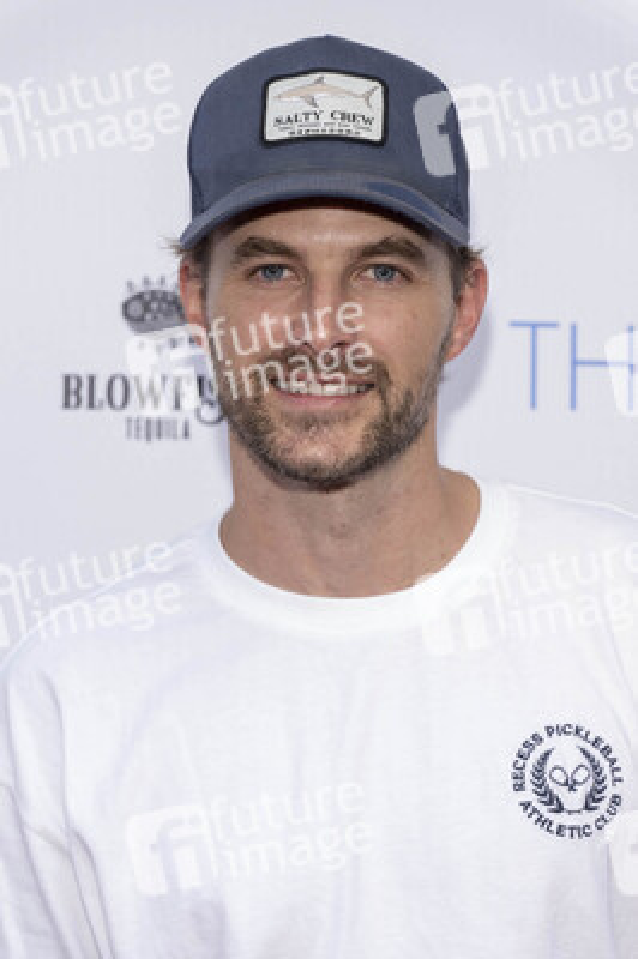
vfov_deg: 17.1
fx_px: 3195
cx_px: 319
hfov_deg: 11.4
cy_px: 480
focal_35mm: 120
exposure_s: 1/200
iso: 800
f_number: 5.6
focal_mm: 120
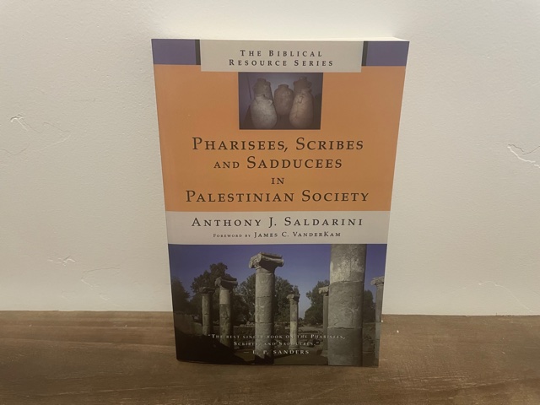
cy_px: 202
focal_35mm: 26
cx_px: 270
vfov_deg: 53.1
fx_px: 406
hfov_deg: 67.3
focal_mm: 4.2
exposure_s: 1/60
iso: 200
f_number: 1.6
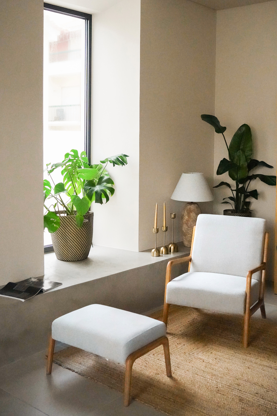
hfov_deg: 31.9
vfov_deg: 46.2
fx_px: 485
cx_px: 149
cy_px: 172
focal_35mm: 42
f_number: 4
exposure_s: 1/1600
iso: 16000
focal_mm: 35
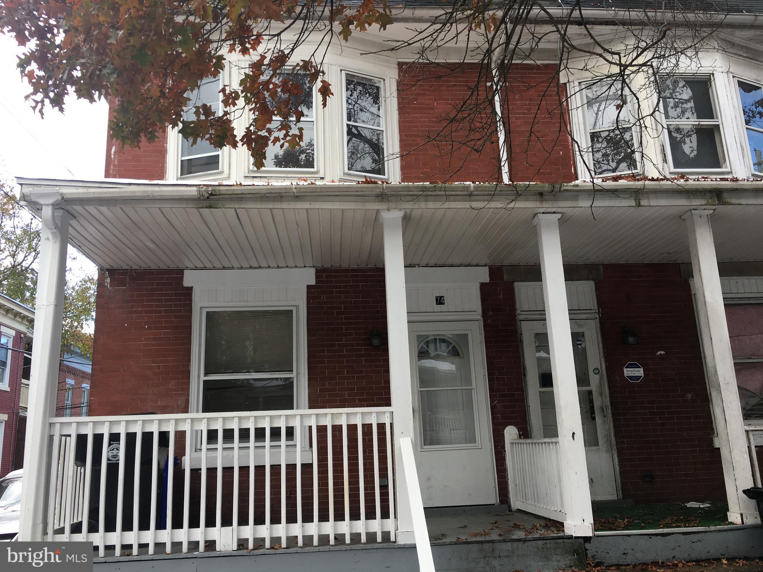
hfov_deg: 61.7
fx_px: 639
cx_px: 382
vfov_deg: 48.2
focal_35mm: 29
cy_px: 286
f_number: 2.2
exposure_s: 1/172
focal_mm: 4.15
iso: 25
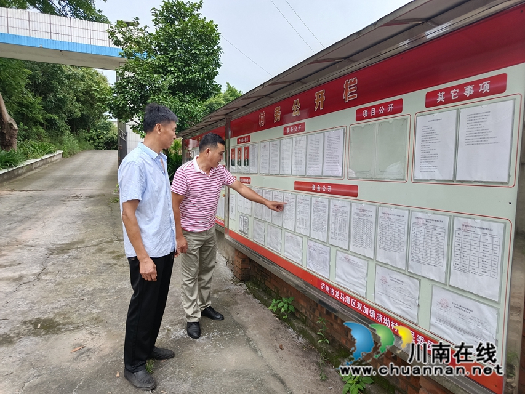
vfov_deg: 58.9
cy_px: 197
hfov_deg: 73.9
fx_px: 349
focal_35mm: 23
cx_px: 262
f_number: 1.88
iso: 100
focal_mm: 5.59
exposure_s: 1/104
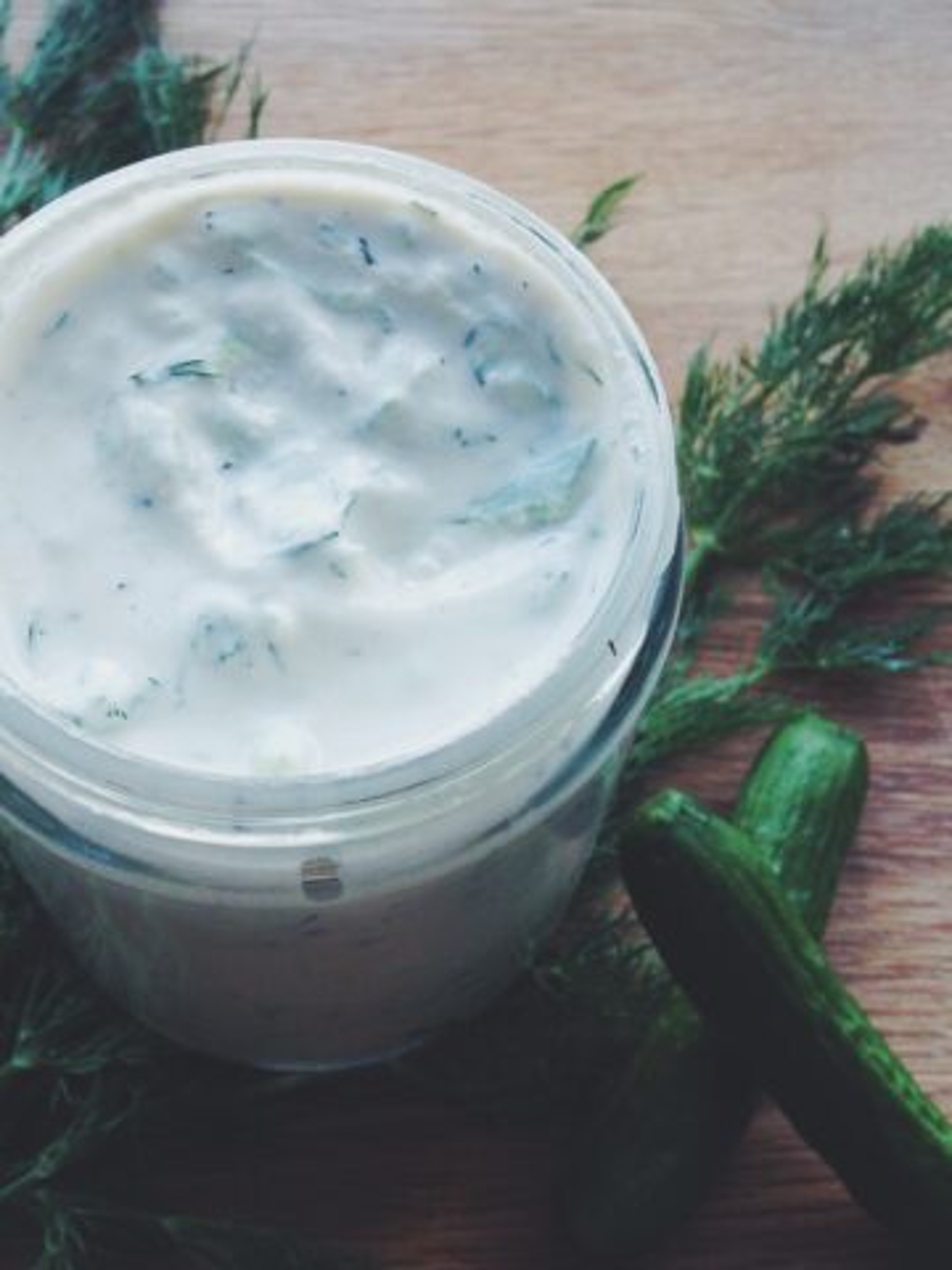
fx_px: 1210
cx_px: 476
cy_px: 635
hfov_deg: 42.9
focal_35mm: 33
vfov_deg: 55.4
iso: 80
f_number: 2.4
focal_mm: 4.12
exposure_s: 1/120
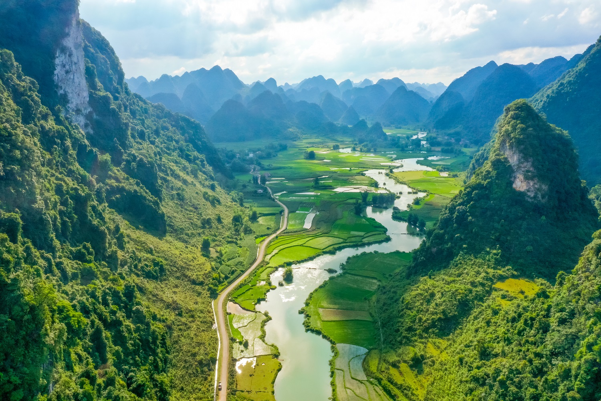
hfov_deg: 65.5
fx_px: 467
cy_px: 200
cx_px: 300
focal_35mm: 28
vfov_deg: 46.4
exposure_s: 1/160
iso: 100
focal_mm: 10.26
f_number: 11
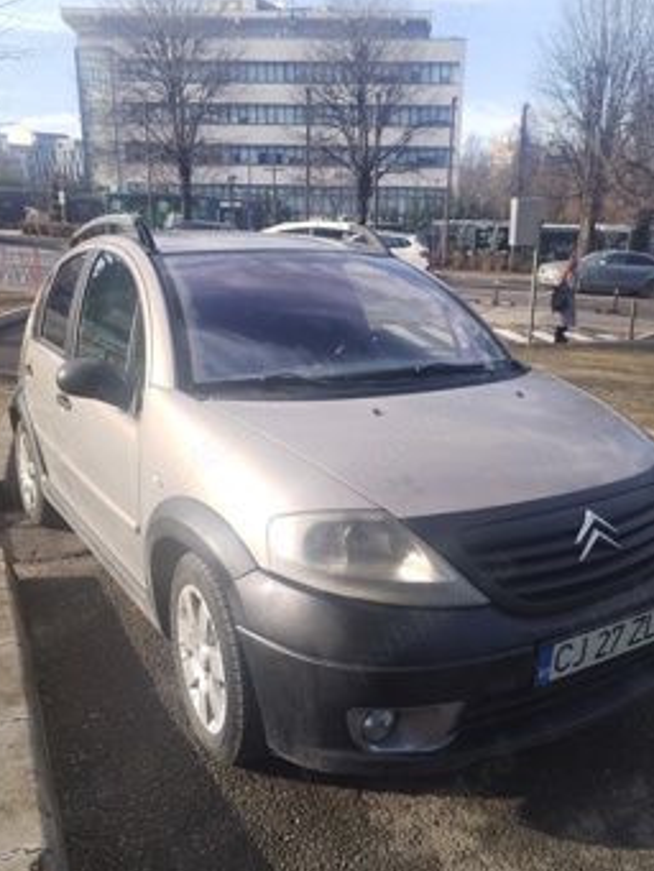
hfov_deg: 41.8
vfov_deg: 53.9
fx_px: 856
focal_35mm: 34
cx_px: 342
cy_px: 462
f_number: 1.8
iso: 100
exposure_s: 1/603
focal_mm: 4.75
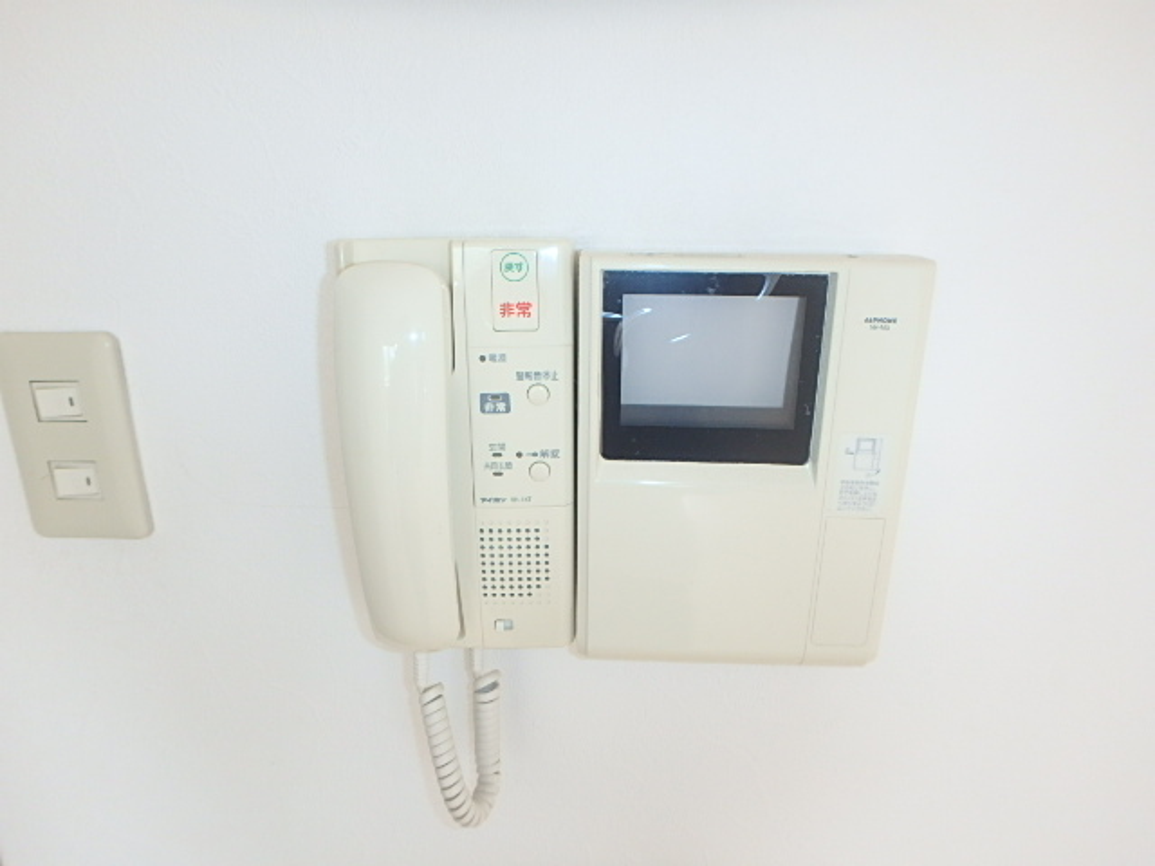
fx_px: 701
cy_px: 433
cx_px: 578
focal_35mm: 21
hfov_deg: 79.0
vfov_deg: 63.4
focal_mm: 3.7
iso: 250
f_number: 3.5
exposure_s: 1/30
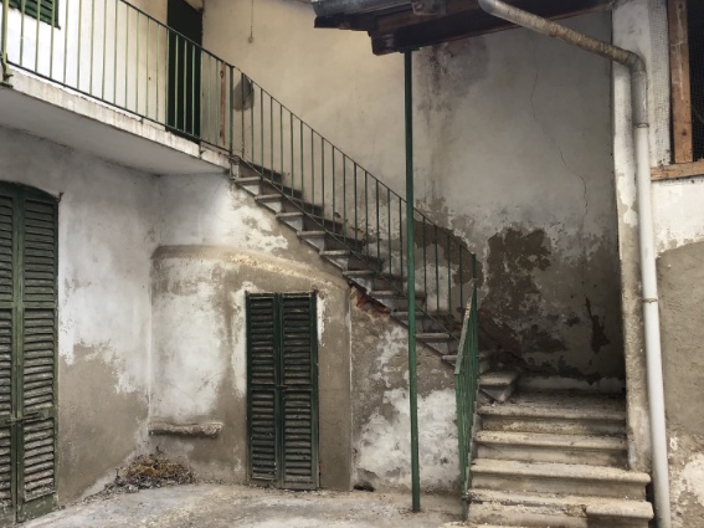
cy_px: 261
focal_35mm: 35
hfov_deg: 52.6
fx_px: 712
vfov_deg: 40.7
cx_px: 346
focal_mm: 3.3
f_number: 2.4
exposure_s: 1/50
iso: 32
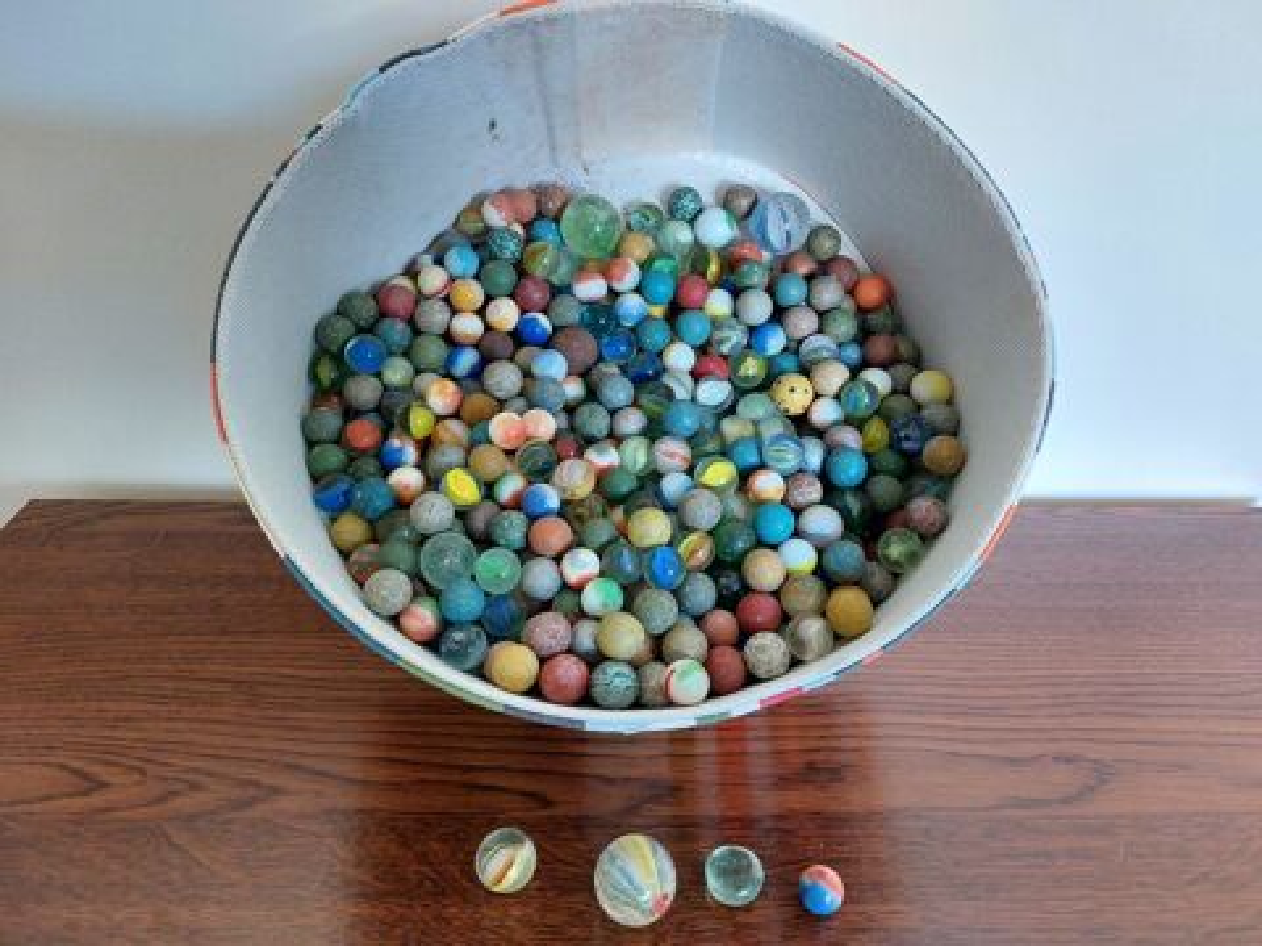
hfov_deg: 71.6
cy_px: 473
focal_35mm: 24
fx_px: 875
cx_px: 631
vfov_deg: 56.8
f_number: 1.8
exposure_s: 1/50
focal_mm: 5.23
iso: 320
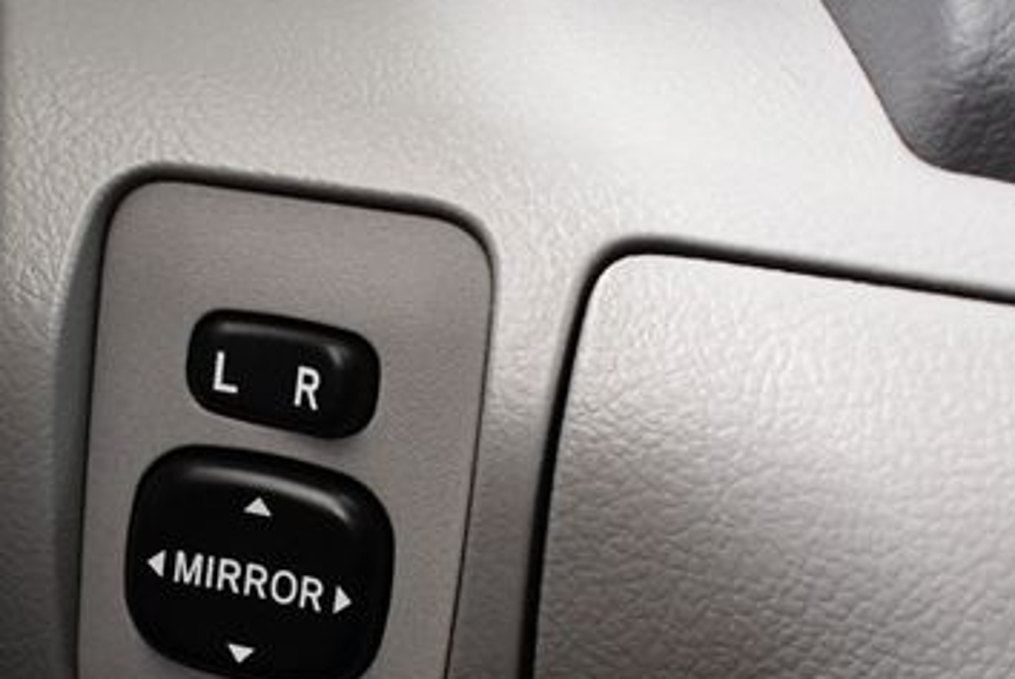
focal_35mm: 65
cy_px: 547
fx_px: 1835
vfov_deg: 20.7
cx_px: 344
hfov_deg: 30.7
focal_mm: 18
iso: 3600
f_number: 3.5
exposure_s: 1/60
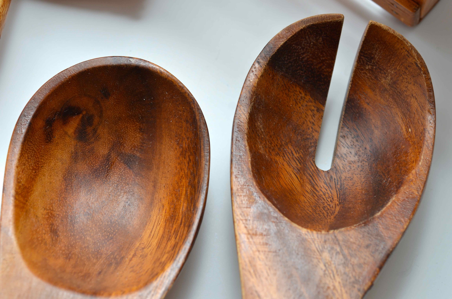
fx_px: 1034
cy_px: 150
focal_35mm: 82
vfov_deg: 16.5
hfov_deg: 24.7
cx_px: 226
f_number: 5.6
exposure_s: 1/250
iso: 100
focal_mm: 55
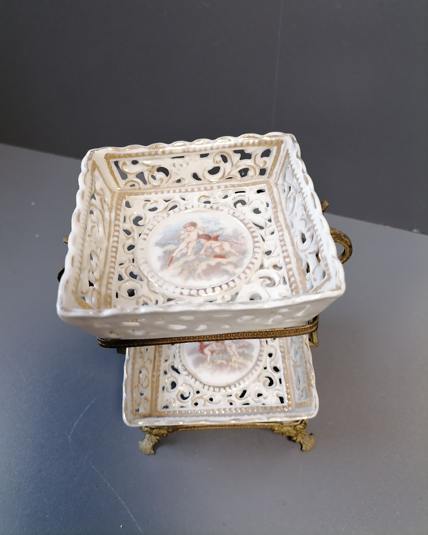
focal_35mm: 28
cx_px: 209
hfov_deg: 51.5
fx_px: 443
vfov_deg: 62.1
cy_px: 241
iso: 200
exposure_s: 1/33.3
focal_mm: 5.4
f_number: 1.8
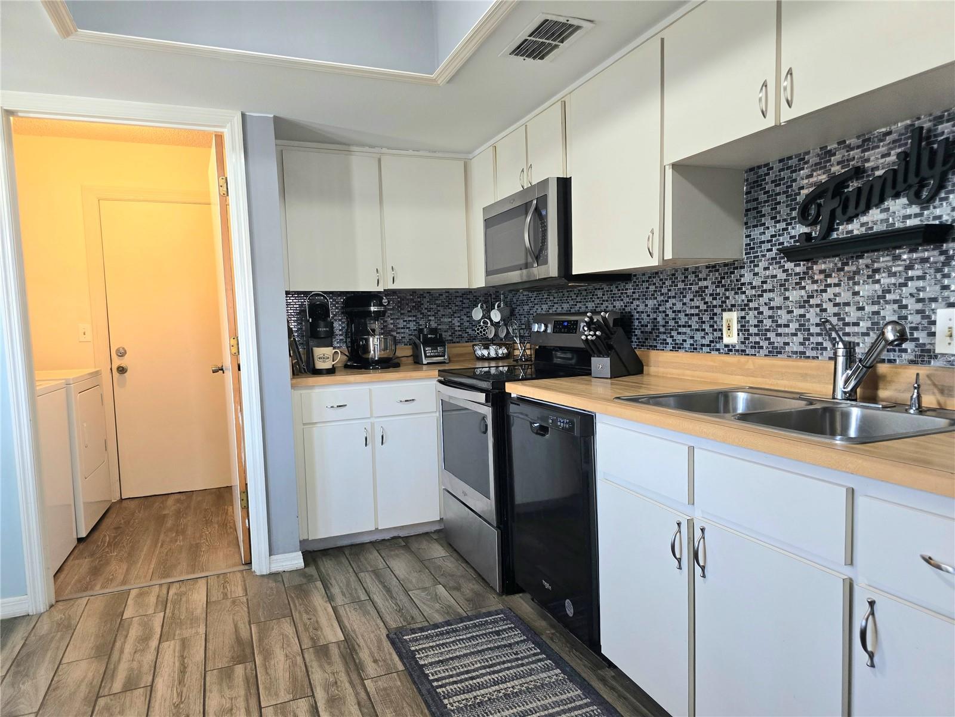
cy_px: 358
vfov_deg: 58.9
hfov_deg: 73.9
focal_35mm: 23
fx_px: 635
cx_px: 478
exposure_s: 1/120
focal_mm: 6.3
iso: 500
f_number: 1.7
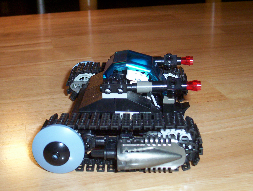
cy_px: 96
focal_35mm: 66
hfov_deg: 29.3
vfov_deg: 22.3
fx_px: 484
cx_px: 126
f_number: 3.26
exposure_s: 1/80.5
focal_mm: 8.74
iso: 140
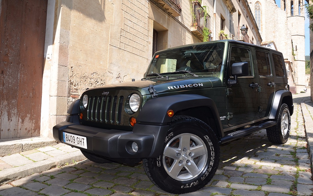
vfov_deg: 44.5
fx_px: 239
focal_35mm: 28
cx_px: 158
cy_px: 100
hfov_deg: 66.5
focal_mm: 18
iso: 100
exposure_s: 1/200
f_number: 5
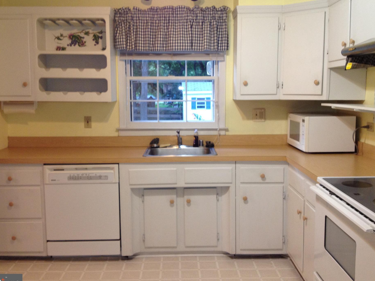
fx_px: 422
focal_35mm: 39
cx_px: 180
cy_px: 134
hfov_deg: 47.9
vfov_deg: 36.8
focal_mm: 4.28
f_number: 2.4
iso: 125
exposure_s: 1/20
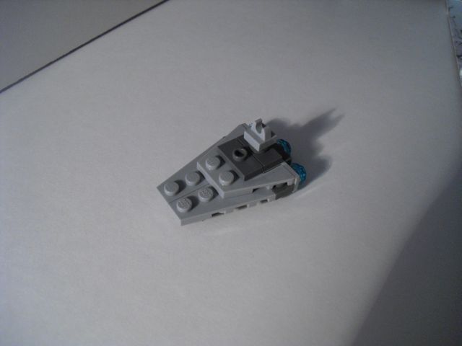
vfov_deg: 39.7
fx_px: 480
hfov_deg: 51.4
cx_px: 231
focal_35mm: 36
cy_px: 173
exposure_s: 1/80
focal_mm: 6.3
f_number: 3.1
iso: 400
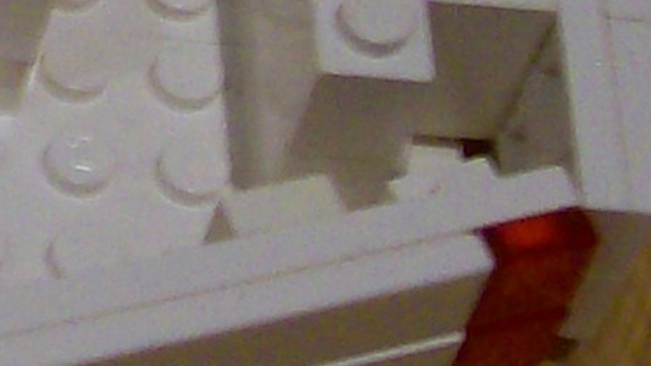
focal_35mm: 247
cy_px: -246
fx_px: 4263
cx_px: -742
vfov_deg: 4.9
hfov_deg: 8.2
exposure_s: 1/32
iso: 90
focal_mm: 6
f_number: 2.7
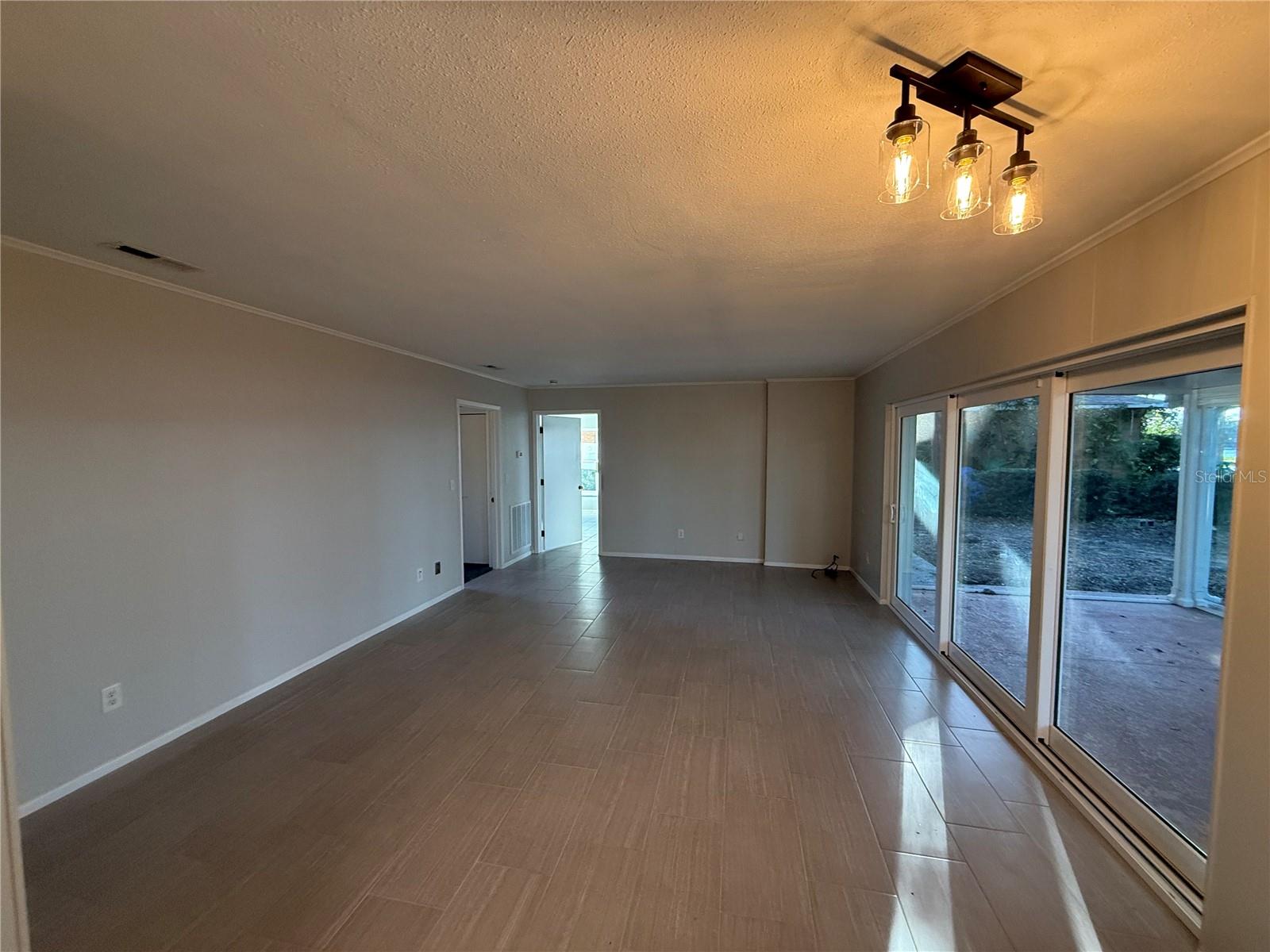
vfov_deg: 85.7
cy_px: 476
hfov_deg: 102.1
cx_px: 635
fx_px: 514
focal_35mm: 14
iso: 250
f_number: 2.2
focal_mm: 2.22
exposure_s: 1/120
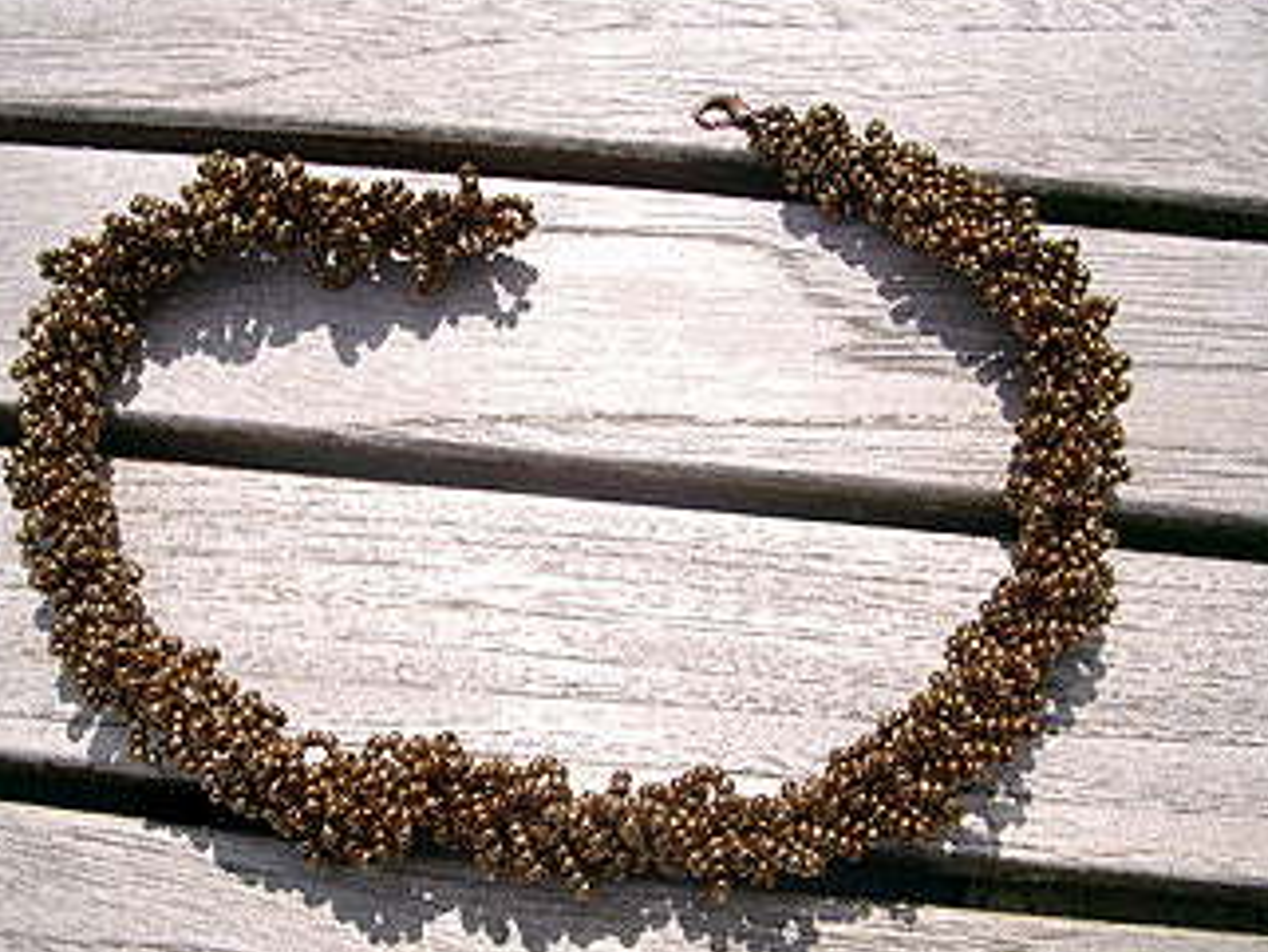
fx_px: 1649
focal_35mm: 45
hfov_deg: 42.0
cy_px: 551
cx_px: 569
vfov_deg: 32.1
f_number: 5
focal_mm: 7.6
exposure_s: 1/2000
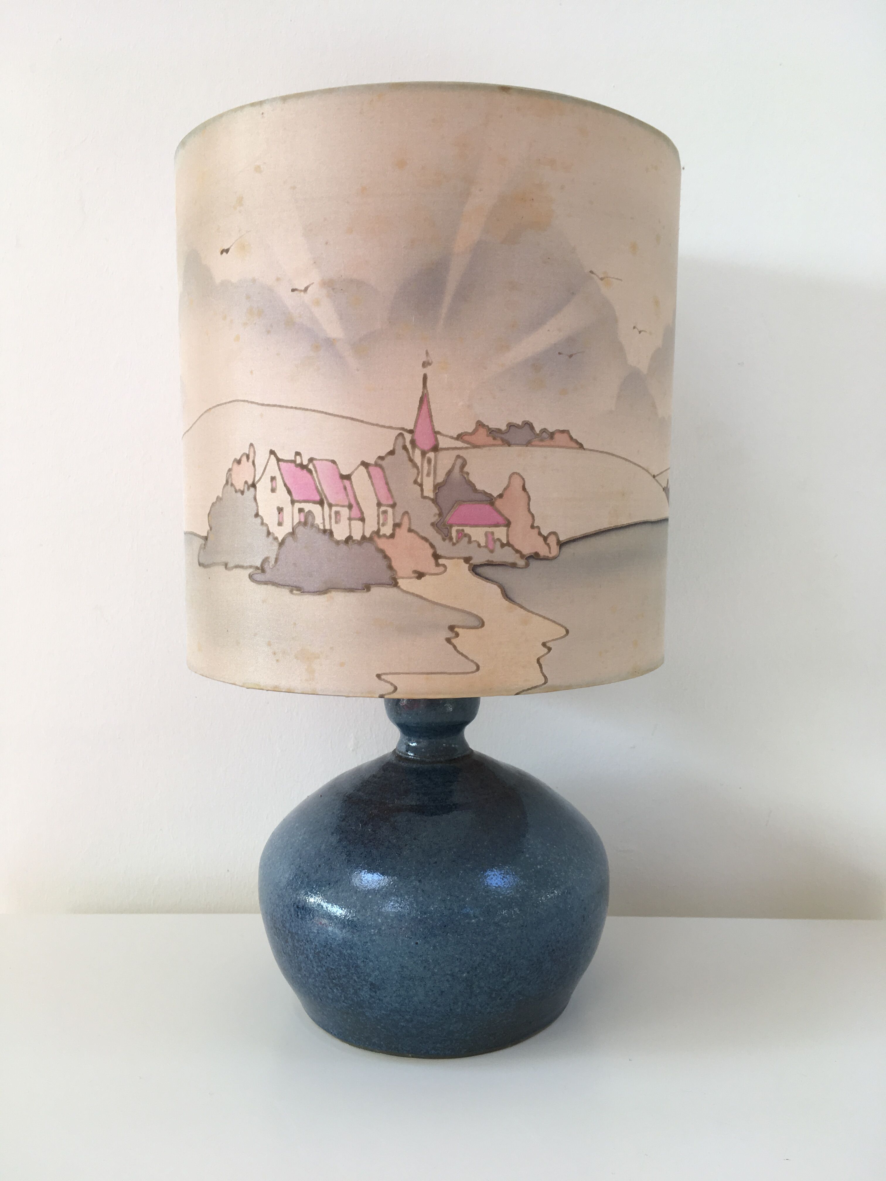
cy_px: 590
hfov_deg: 48.2
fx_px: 990
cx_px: 443
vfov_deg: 61.7
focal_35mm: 29
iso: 25
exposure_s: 1/50
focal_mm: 4.15
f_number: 2.2
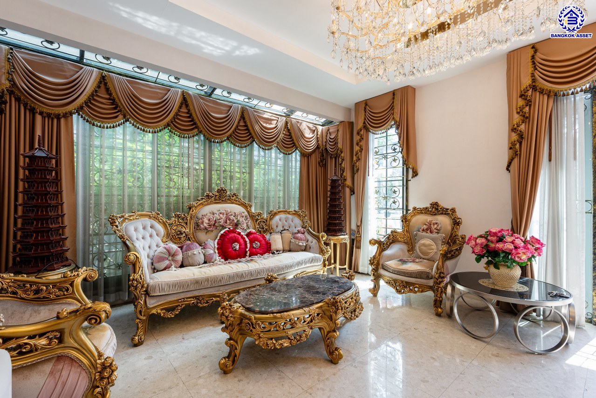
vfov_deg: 72.1
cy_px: 199
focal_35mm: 16
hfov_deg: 95.0
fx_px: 273
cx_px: 298
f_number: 8
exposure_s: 1/200
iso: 100
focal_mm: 16.5
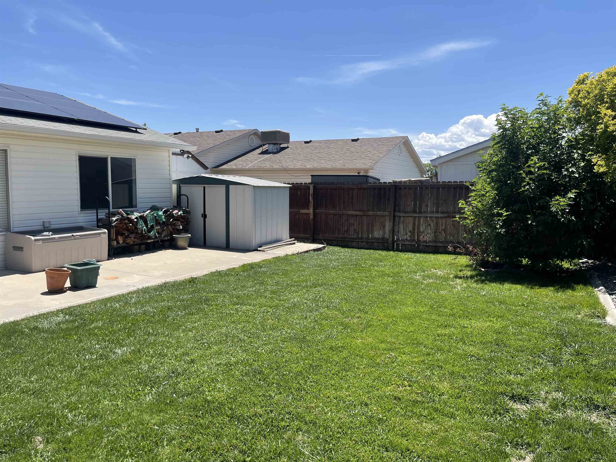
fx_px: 463
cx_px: 308
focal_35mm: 26
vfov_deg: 53.1
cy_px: 231
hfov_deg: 67.3
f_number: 1.6
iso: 32
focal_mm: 5.1
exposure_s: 1/3165
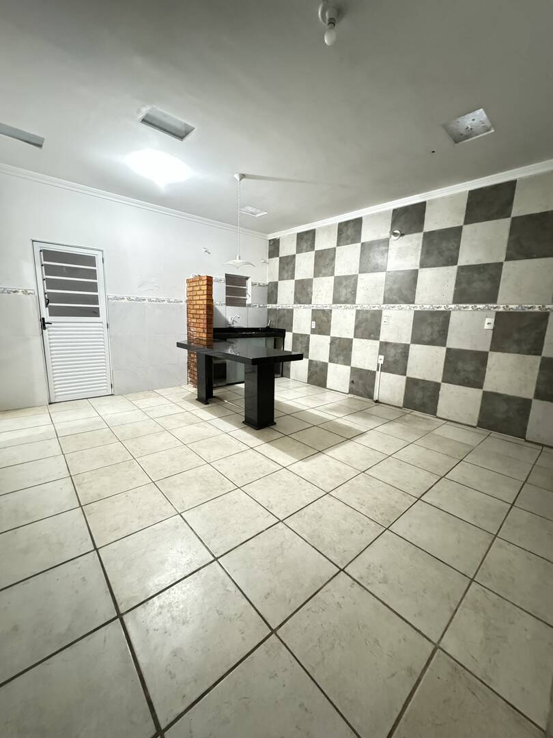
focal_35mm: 14
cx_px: 276
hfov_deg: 85.7
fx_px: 298
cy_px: 369
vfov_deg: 102.1
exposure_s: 1/24
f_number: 2.2
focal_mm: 2.22
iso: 2500
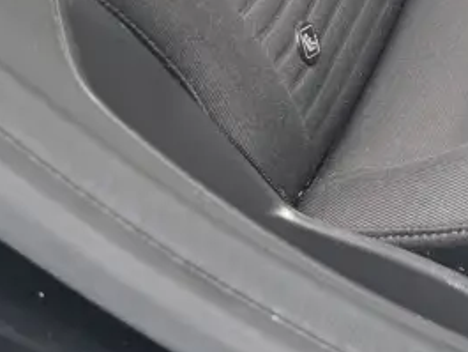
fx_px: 1691
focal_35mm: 125
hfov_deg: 13.5
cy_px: -340
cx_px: 943
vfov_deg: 10.9
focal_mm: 6.3
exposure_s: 1/100
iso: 800
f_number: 1.7
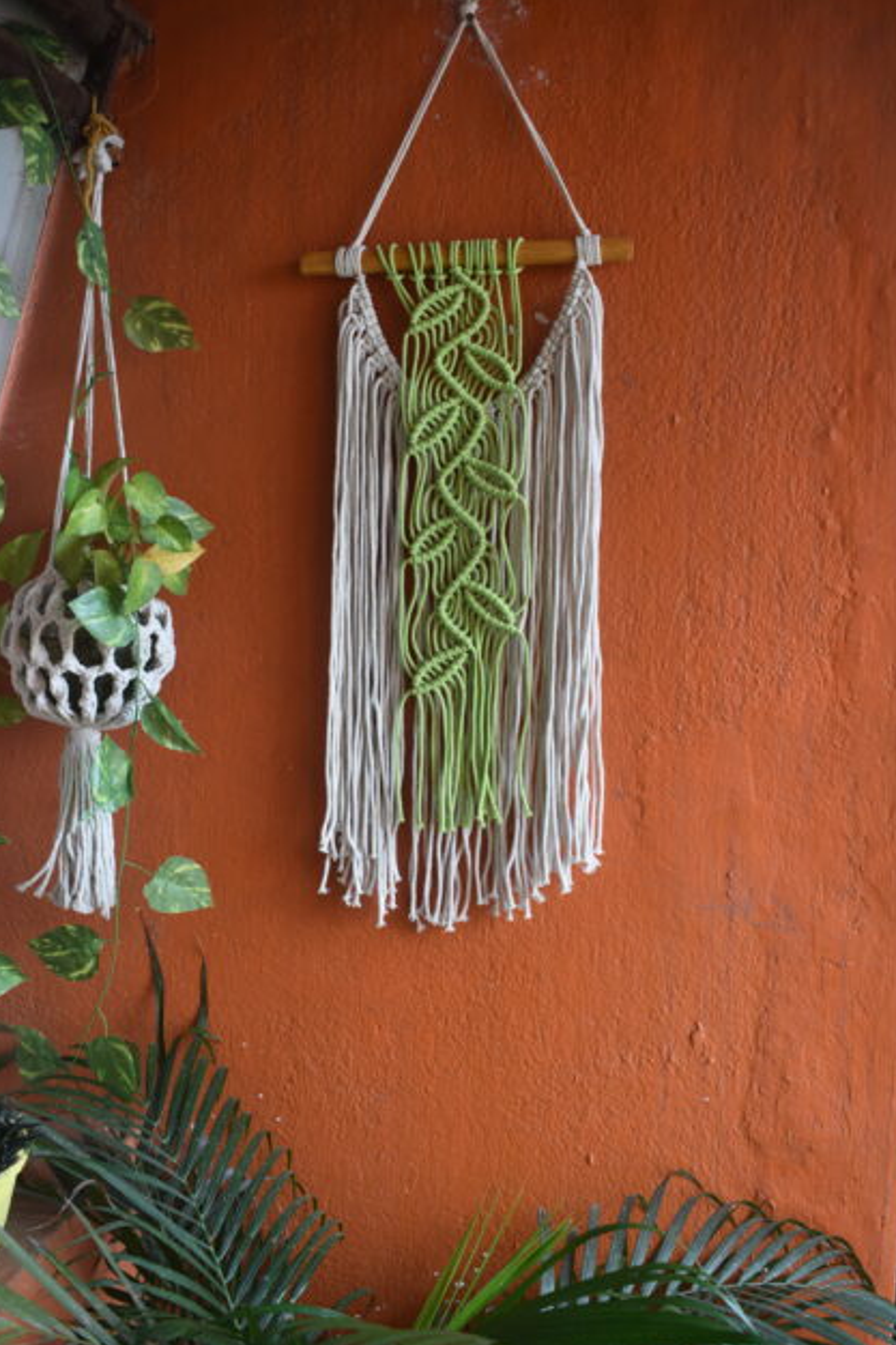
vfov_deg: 55.8
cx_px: 449
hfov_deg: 38.9
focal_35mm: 34
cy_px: 669
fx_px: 1270
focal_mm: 22
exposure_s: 1/80
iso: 400
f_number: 4.5
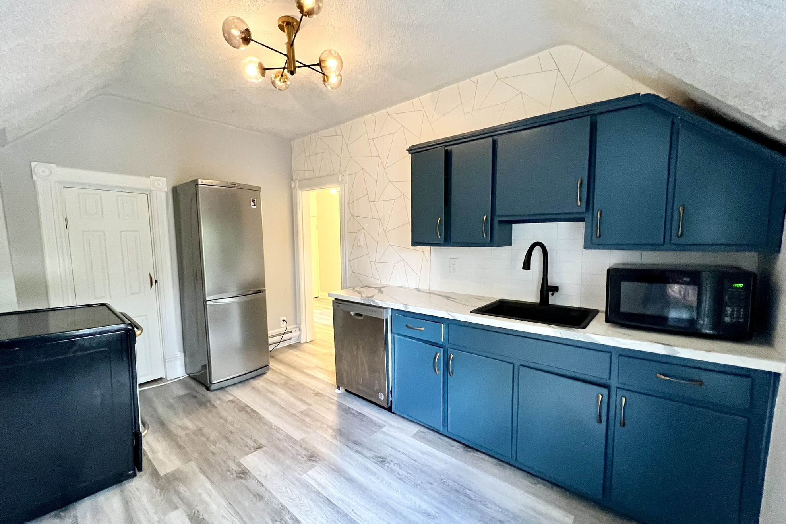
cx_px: 385
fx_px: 306
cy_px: 269
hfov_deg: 104.2
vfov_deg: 81.2
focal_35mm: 14
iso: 400
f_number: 1.8
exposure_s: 1/60
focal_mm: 1.57
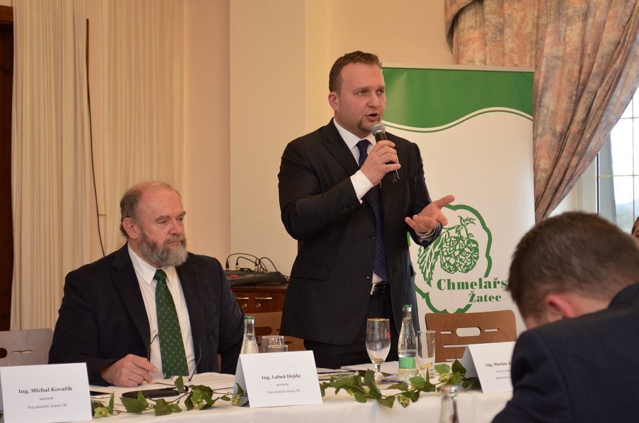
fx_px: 1461
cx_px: 320
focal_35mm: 82
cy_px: 212
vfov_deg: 16.5
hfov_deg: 24.7
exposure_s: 1/60
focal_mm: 55
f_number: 5.6
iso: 1250
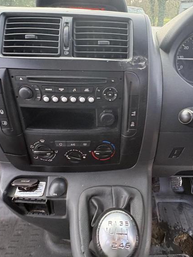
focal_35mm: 22
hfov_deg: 60.6
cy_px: 113
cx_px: 117
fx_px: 163
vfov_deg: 76.1
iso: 200
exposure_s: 1/99
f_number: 2.2
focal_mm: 2.22
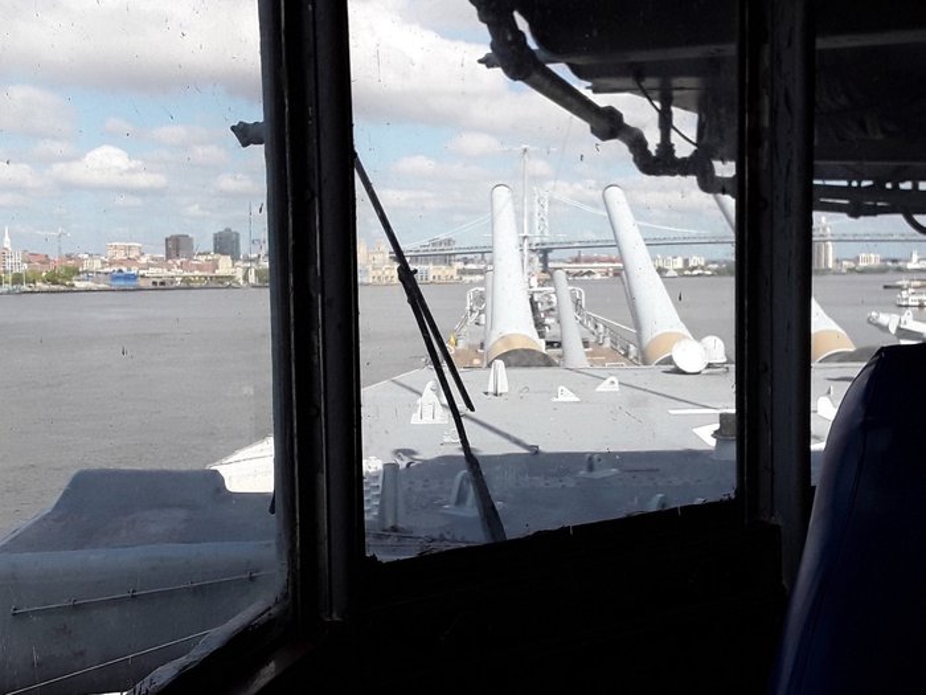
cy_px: 348
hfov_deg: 65.3
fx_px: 722
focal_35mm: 27
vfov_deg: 51.4
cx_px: 463
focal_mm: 2.91
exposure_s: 1/1361
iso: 40
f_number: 1.9
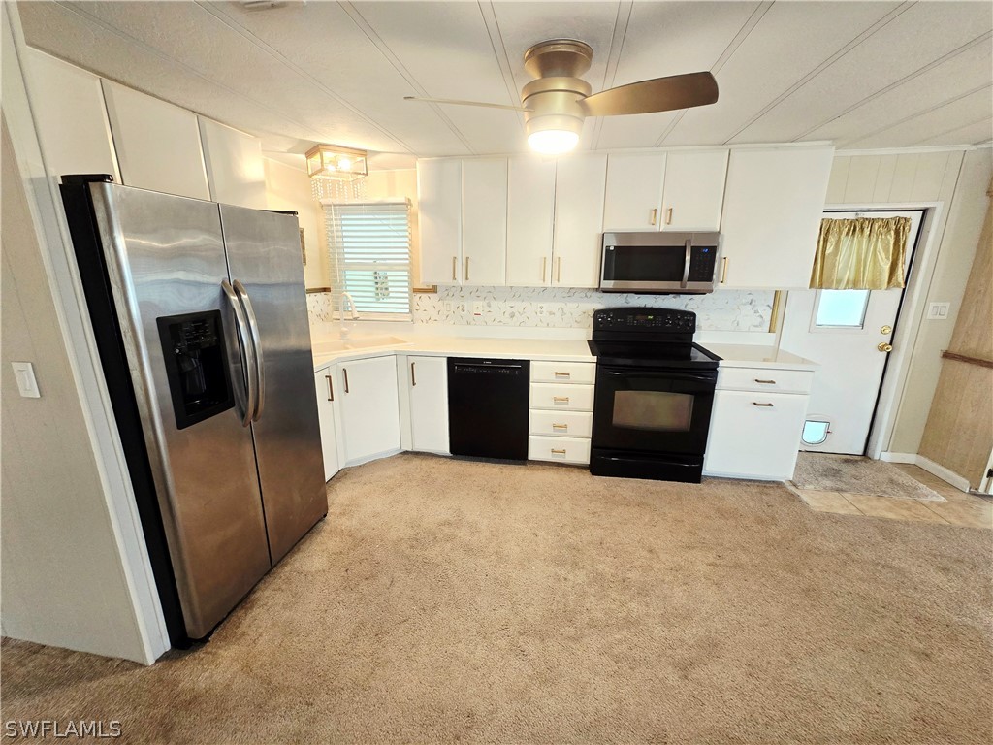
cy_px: 372
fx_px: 373
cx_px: 496
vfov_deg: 89.9
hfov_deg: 106.2
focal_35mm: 13
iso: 200
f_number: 2.2
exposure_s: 1/60.2
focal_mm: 2.2
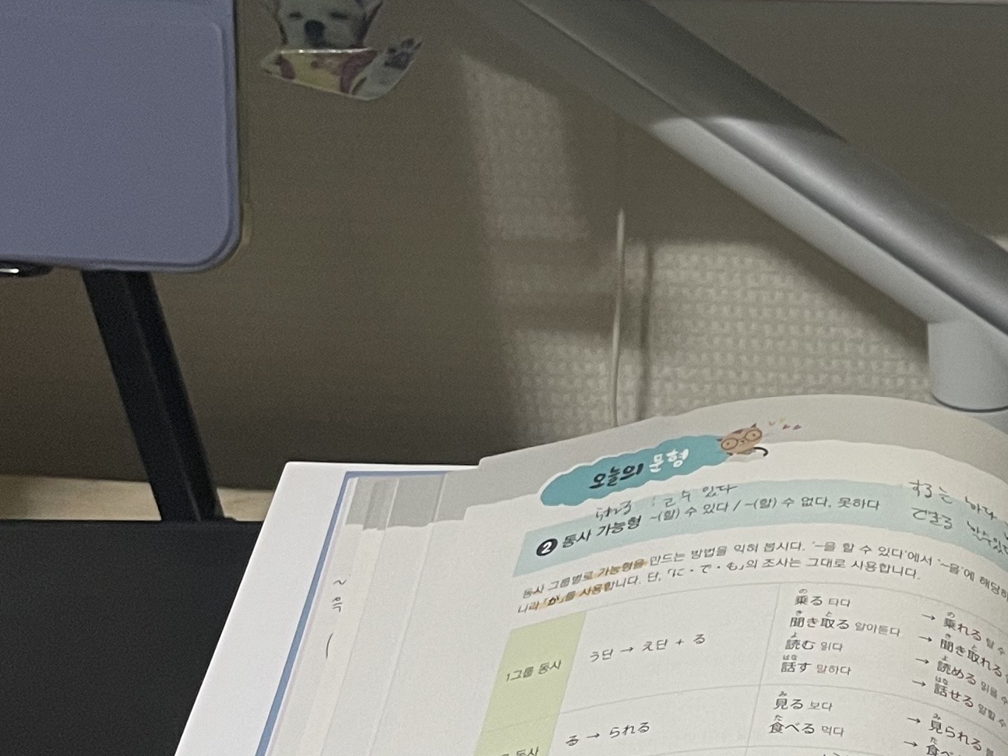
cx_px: 1176
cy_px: 720
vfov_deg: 17.9
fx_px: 2359
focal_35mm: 81
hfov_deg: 22.4
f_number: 1.6
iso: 125
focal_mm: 4.2
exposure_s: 1/60
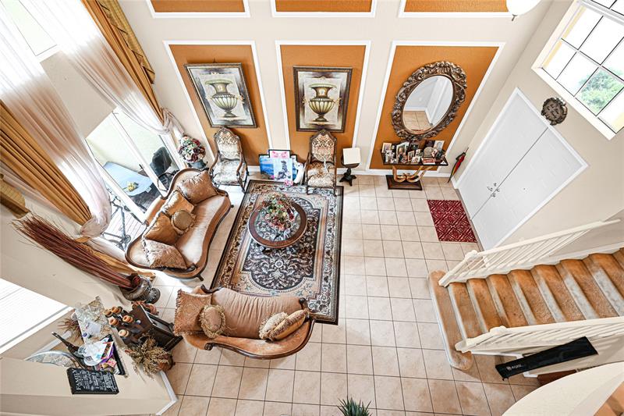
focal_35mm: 14
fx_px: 243
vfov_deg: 81.2
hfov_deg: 104.3
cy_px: 208
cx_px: 312
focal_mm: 14
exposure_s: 1/15
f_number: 4
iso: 320
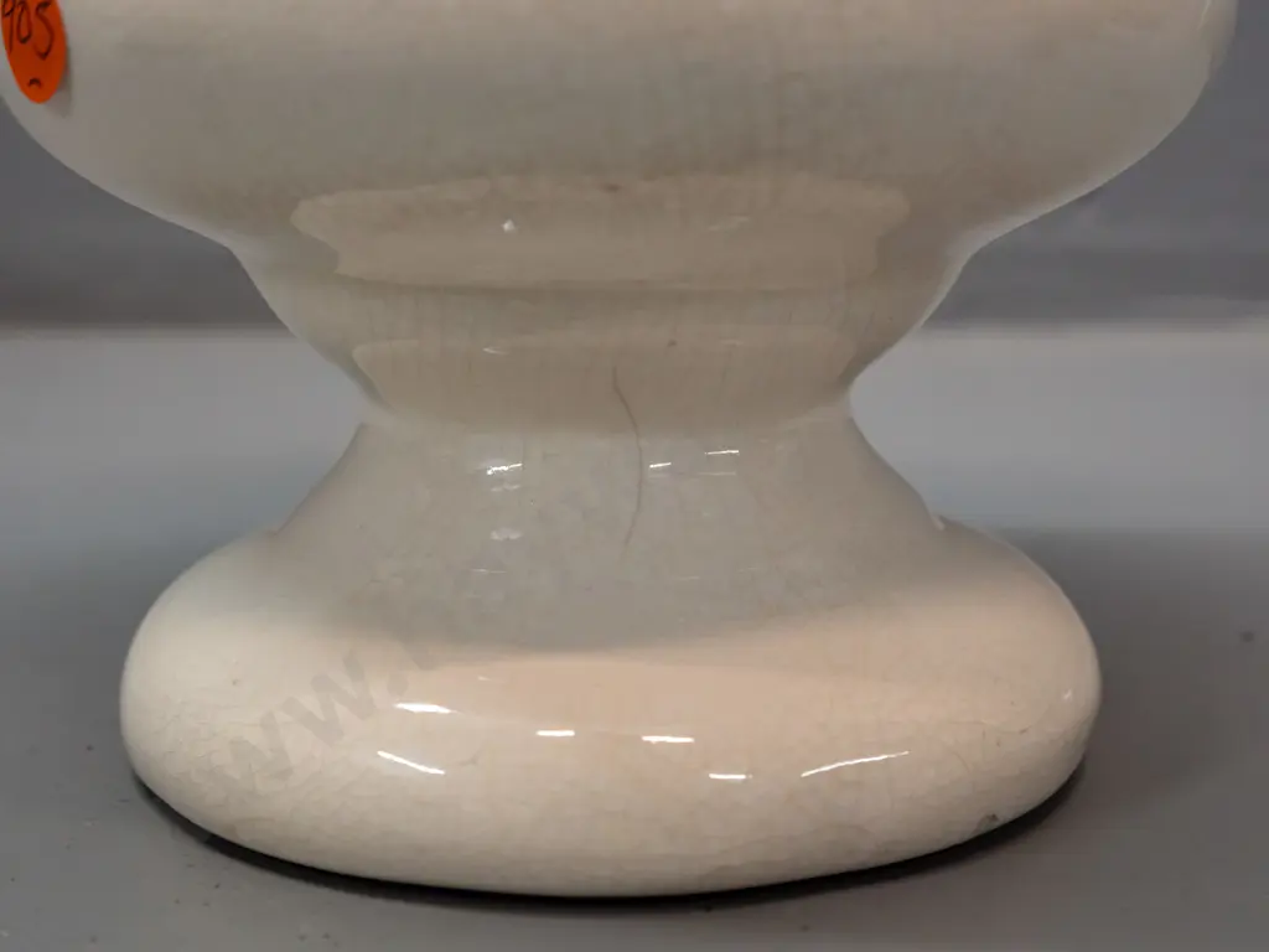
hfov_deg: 29.4
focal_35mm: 66
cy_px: 476
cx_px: 634
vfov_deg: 22.3
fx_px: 2420
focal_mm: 33
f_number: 5.6
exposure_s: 1/200
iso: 3200
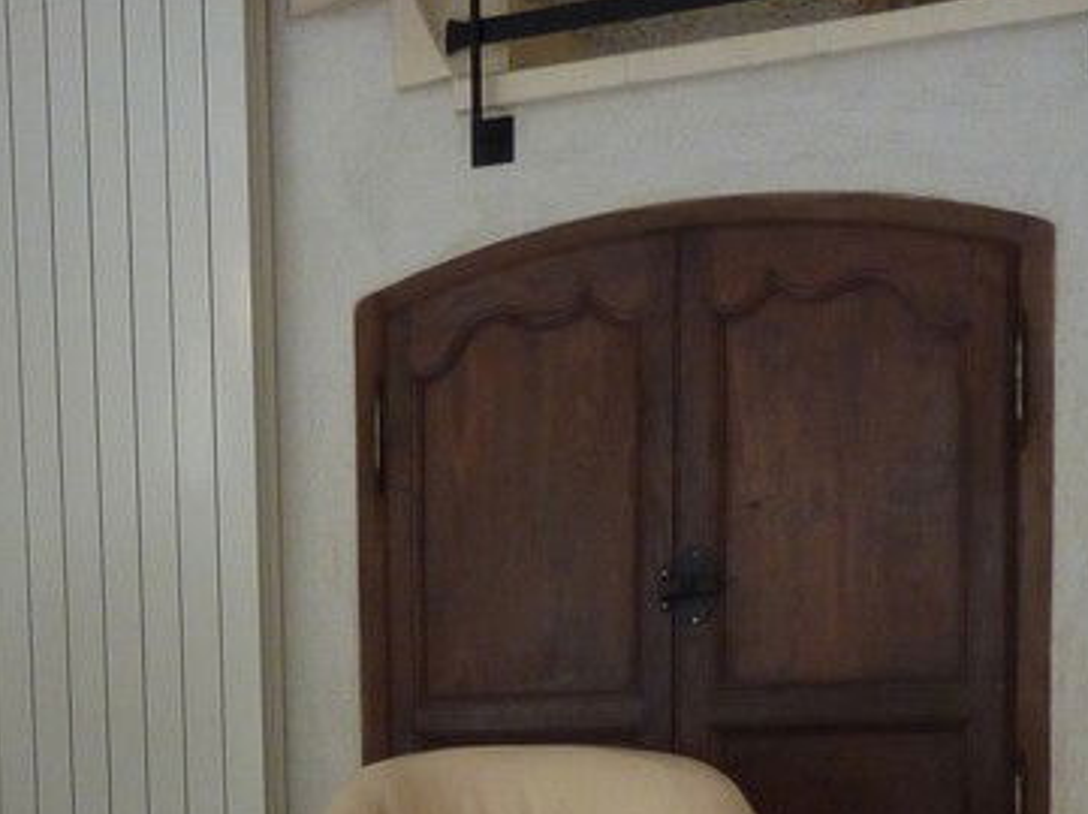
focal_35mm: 71
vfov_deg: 19.3
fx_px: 2229
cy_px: 1022
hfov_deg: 27.0
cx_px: 235
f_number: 3.3
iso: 200
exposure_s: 1/30
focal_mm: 4.1
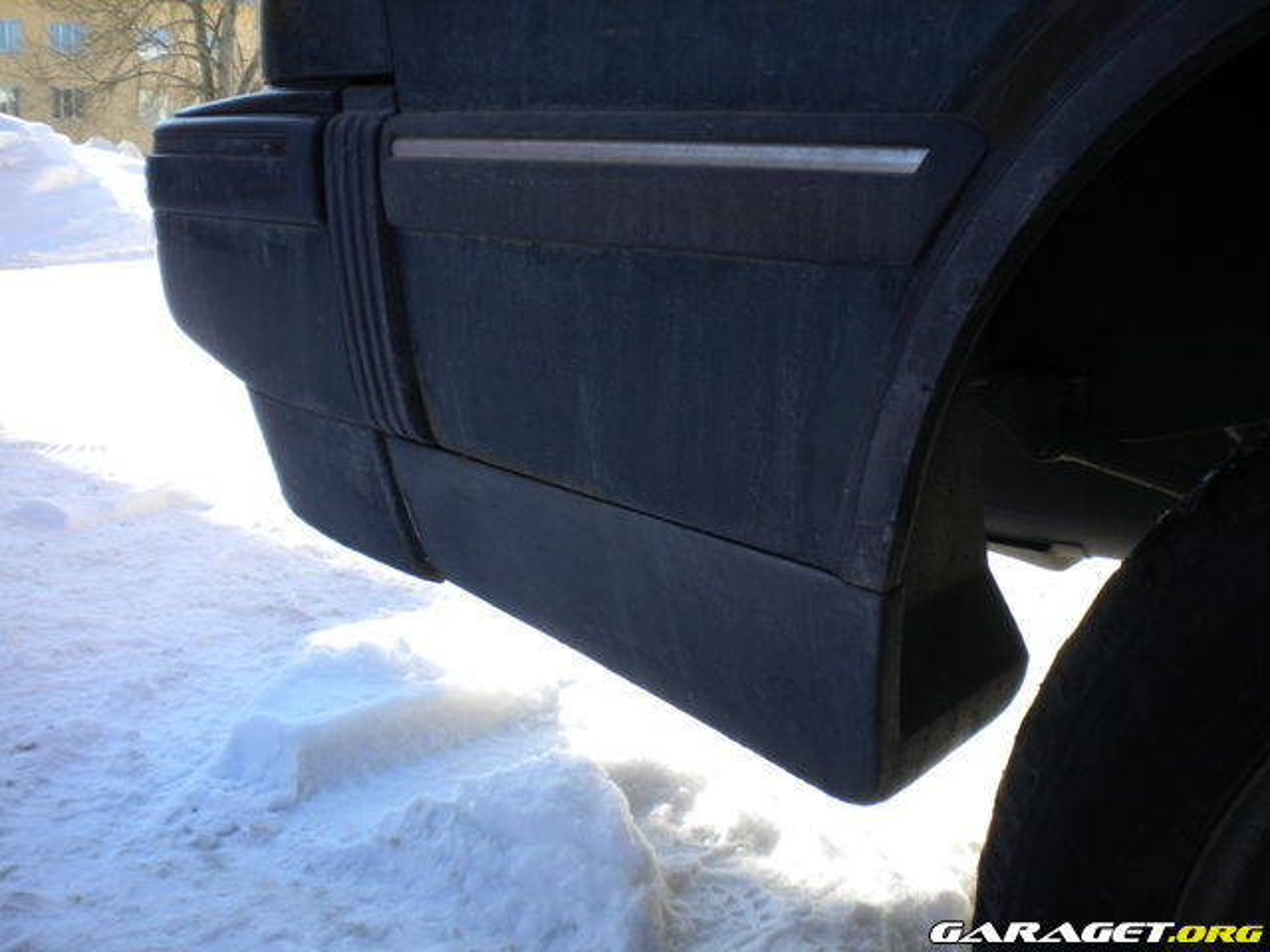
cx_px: 635
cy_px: 476
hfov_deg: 52.6
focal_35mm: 35
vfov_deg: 40.7
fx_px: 1284
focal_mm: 6.3
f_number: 4.6
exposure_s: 1/194
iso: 80
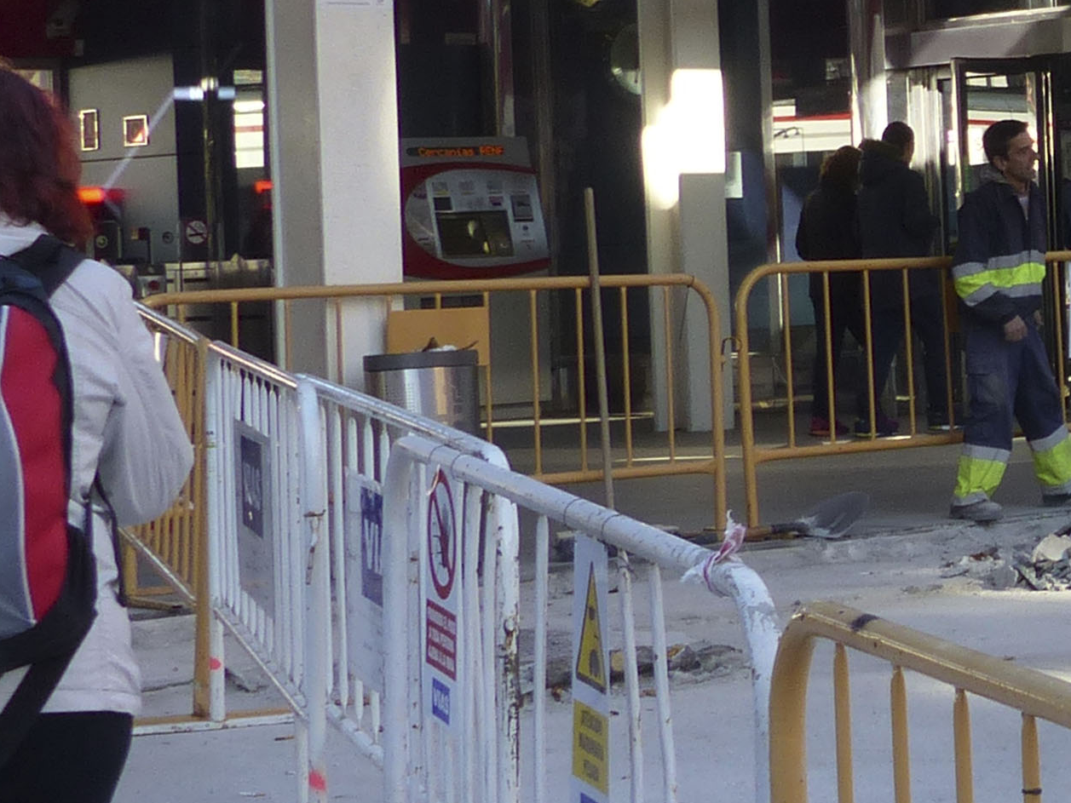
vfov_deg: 13.9
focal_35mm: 105
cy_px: 43
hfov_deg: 17.8
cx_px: 1297
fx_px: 3249
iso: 100
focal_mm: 5.9
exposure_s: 1/200
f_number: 4
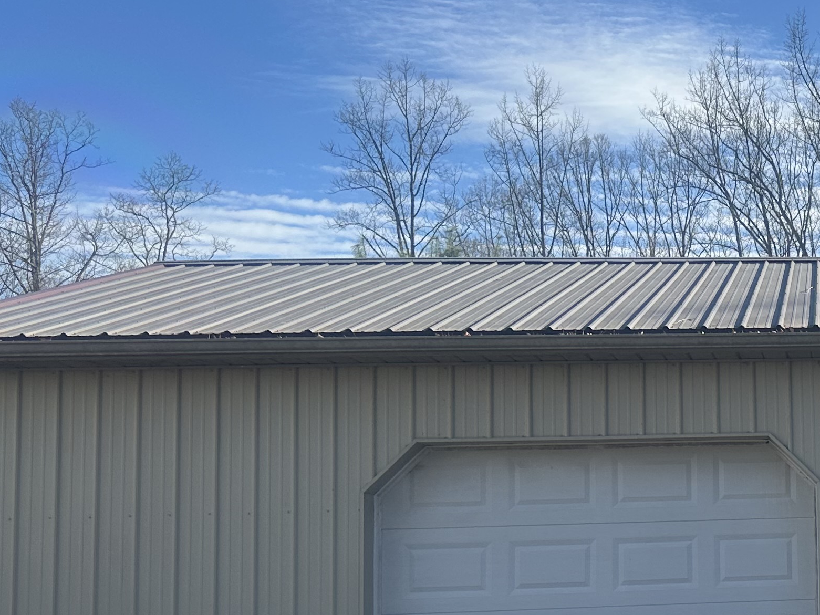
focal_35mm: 62
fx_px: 1469
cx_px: 982
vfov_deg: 23.4
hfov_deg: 27.5
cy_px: 457
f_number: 1.78
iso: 80
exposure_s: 1/2732
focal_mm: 6.86
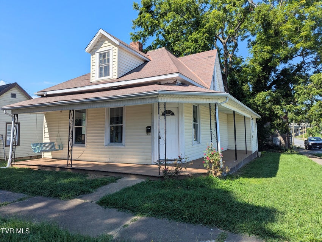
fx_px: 224
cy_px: 121
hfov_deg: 71.5
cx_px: 161
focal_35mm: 24
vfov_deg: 56.9
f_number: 1.85
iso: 38
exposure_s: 1/1770
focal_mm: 6.81
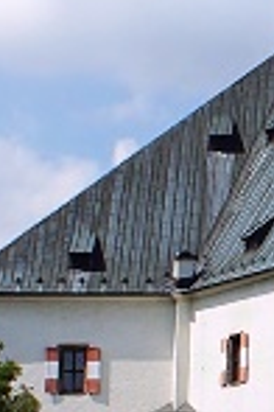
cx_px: 453
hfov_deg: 7.3
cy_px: 320
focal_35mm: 183
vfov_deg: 11.2
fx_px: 2089
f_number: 10
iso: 100
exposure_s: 1/200
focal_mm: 18
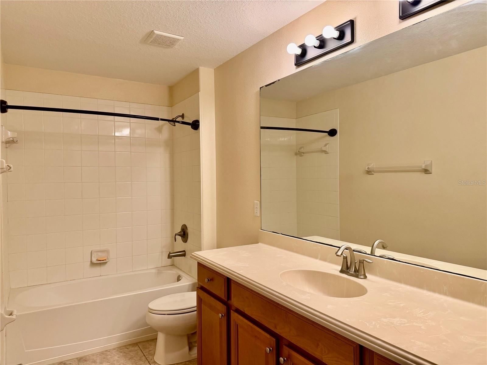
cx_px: 244
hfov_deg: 71.6
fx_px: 338
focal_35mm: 24
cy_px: 182
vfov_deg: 56.8
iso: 125
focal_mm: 6.76
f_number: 1.78
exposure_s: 1/203
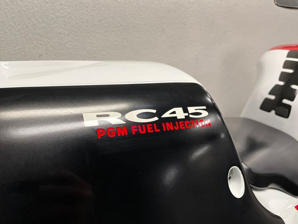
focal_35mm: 27
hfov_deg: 65.3
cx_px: 144
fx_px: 232
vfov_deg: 51.4
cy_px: 113
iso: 100
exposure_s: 1/100
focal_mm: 5.1
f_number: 1.6
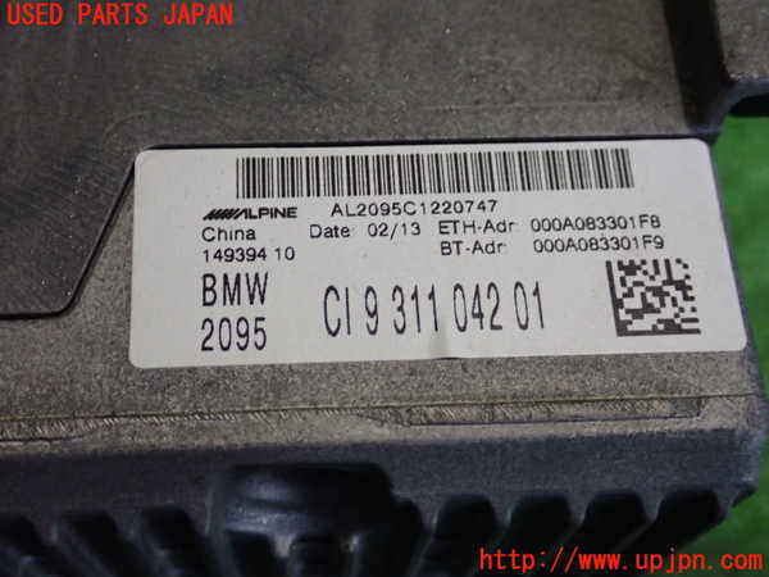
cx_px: 384
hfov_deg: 38.2
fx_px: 1111
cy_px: 288
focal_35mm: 50
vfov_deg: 29.1
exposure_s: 1/50
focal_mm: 9.01
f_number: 3.2
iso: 640
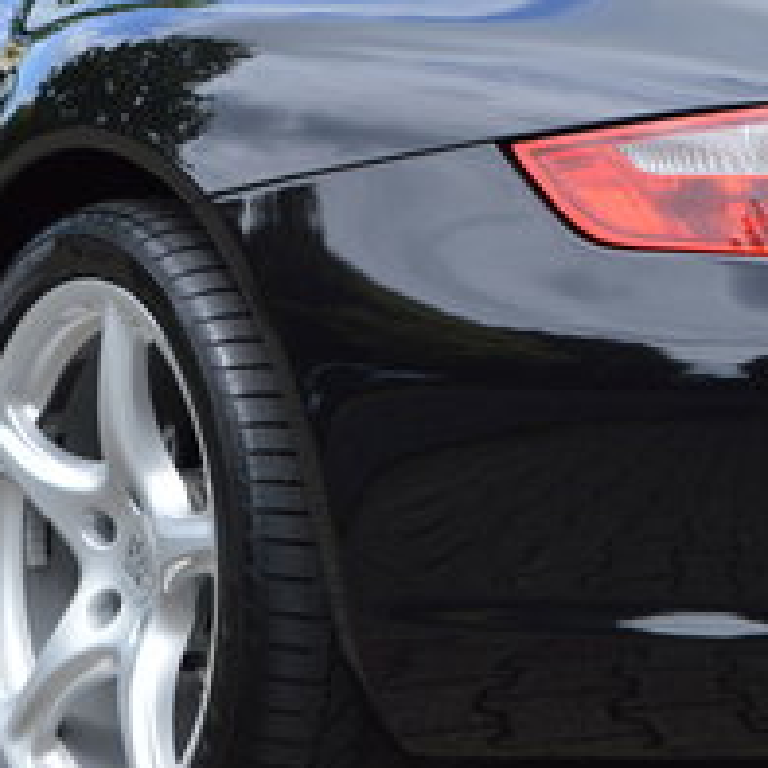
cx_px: 674
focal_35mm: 179
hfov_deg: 9.7
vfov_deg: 9.8
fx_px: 4493
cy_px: 232
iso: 100
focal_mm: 36
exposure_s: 1/160
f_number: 6.3
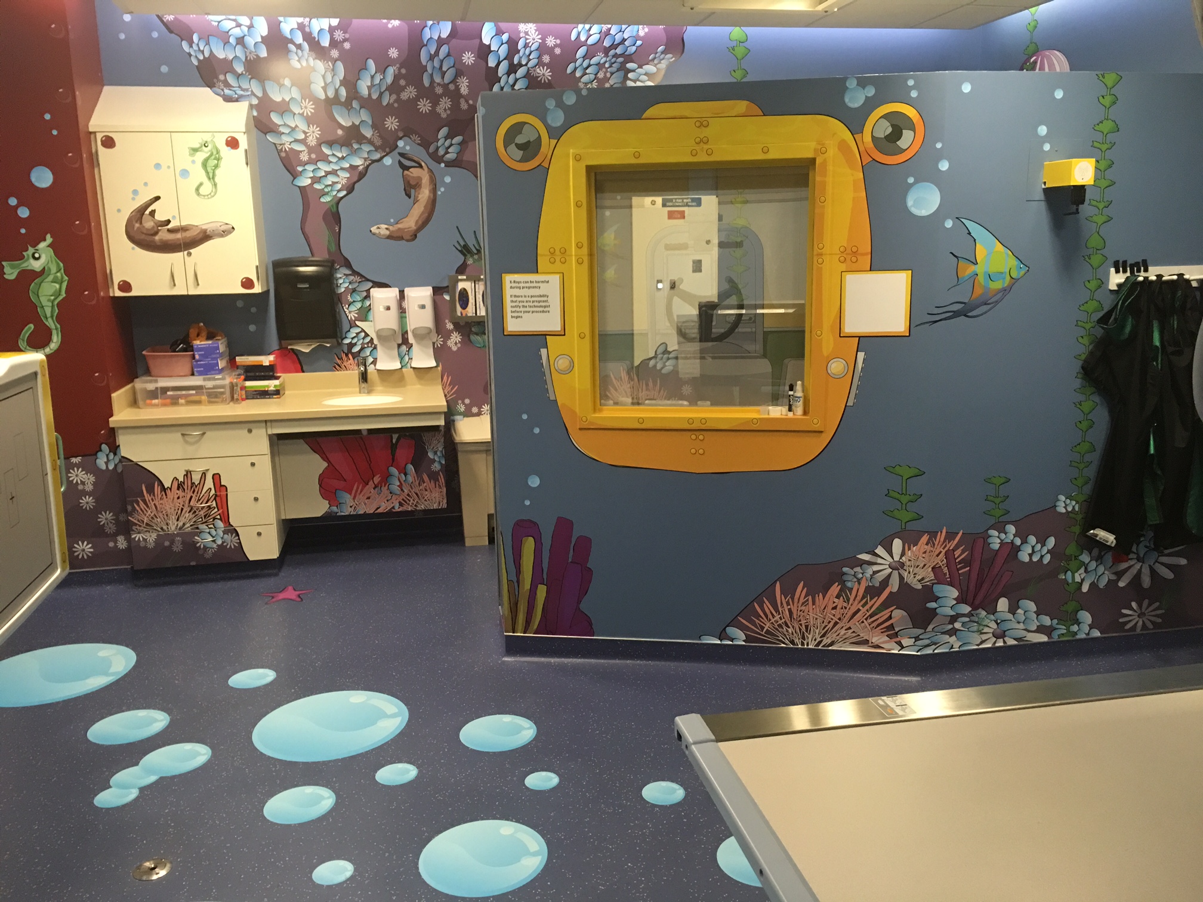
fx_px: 1008
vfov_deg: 48.2
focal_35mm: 29
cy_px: 451
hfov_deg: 61.7
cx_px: 602
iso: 80
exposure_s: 1/15
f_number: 2.2
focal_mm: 4.15
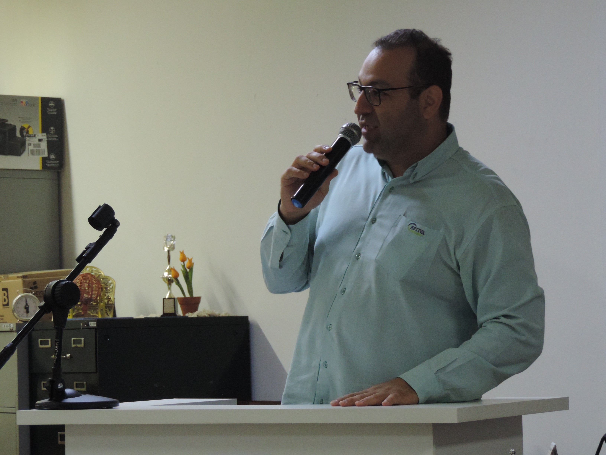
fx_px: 2538
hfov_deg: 13.6
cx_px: 303
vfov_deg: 10.2
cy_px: 228
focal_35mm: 145
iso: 800
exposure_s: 1/25
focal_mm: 25.8
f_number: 4.4
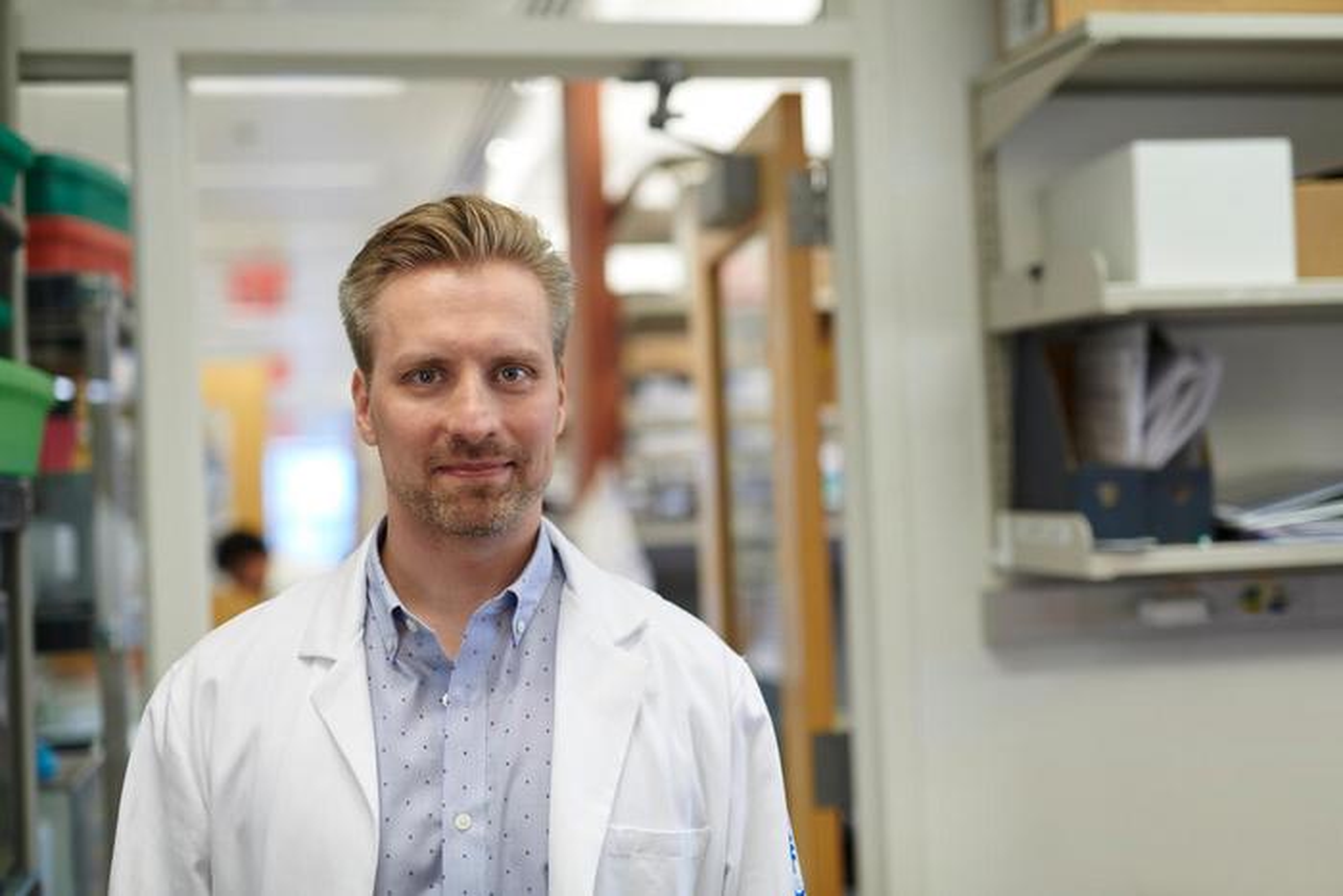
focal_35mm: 50
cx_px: 672
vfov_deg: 27.0
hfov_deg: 39.6
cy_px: 448
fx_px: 1866
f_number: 2
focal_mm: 50
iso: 500
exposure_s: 1/200
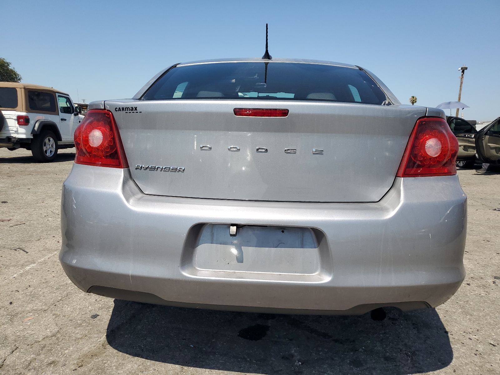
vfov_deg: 53.1
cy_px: 188
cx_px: 250
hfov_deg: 67.3
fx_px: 376
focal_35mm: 26
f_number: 1.5
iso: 50
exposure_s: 1/3333
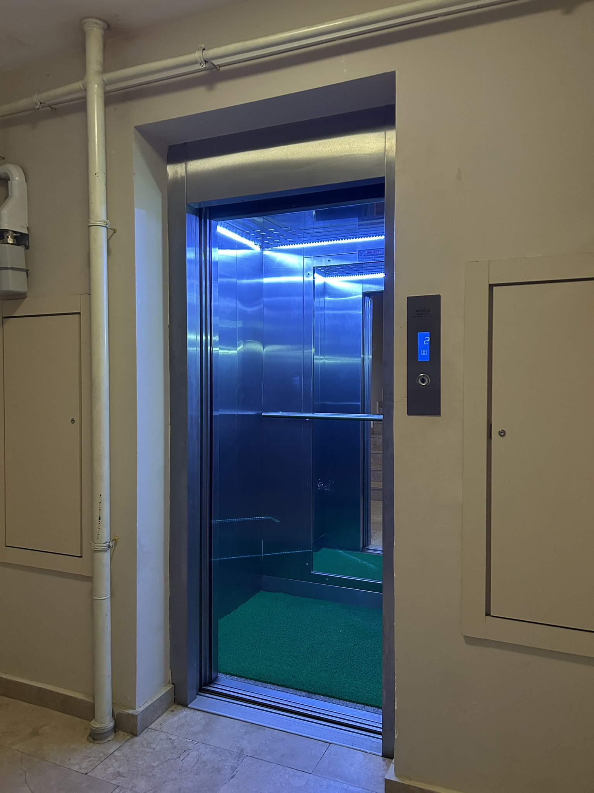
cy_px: 396
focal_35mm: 26
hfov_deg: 53.1
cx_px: 297
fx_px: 595
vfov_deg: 67.3
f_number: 1.5
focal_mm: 5.7
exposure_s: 1/33
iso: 400
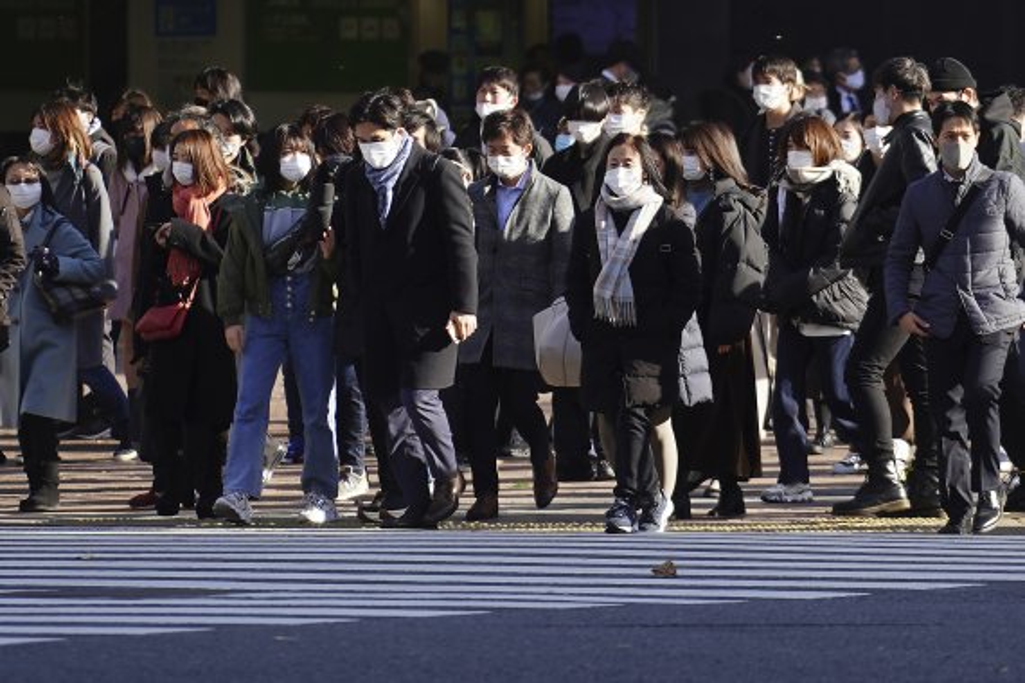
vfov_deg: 6.9
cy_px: 342
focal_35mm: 200
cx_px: 512
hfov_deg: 10.3
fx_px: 5694
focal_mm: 200
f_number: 4
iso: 125
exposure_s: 1/400
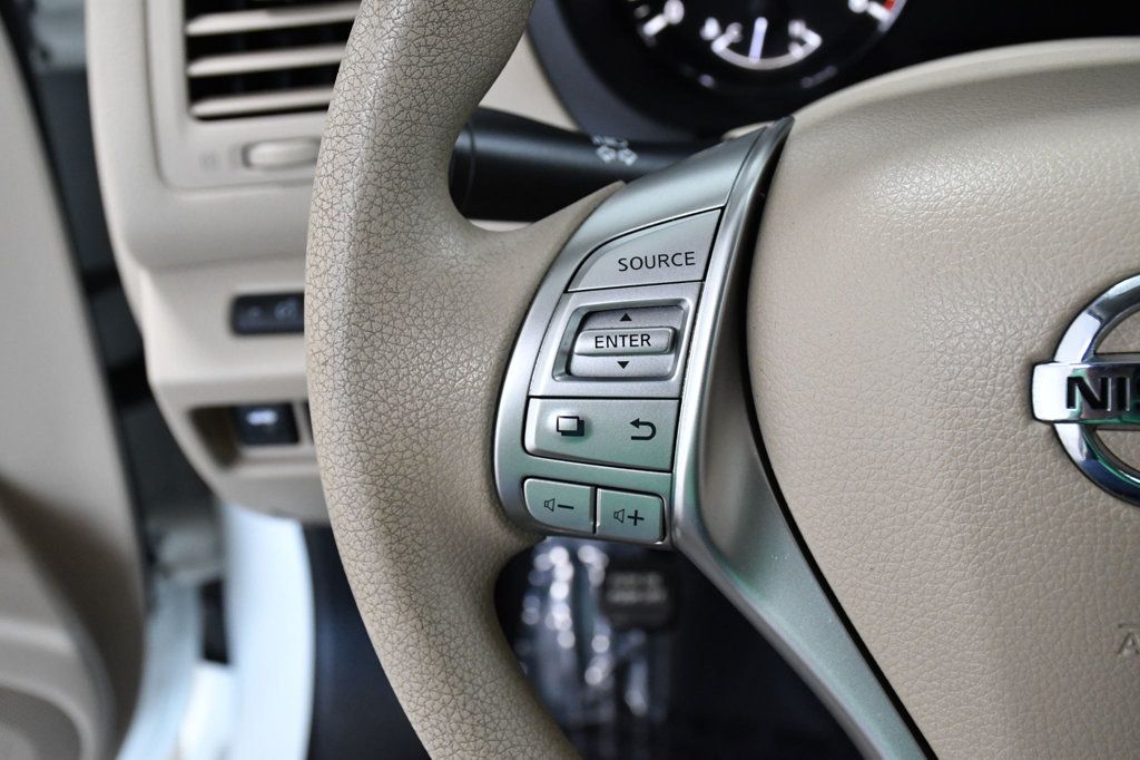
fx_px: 1804
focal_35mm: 57
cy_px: 380
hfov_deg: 35.1
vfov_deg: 23.8
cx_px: 570
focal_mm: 38
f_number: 7.1
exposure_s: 1/200
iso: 2500
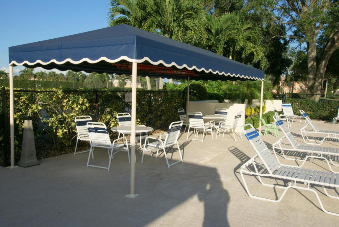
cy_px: 114
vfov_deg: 43.7
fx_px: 283
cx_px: 170
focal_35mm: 30
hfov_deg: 61.9
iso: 100
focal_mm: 20
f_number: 11
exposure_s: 1/200
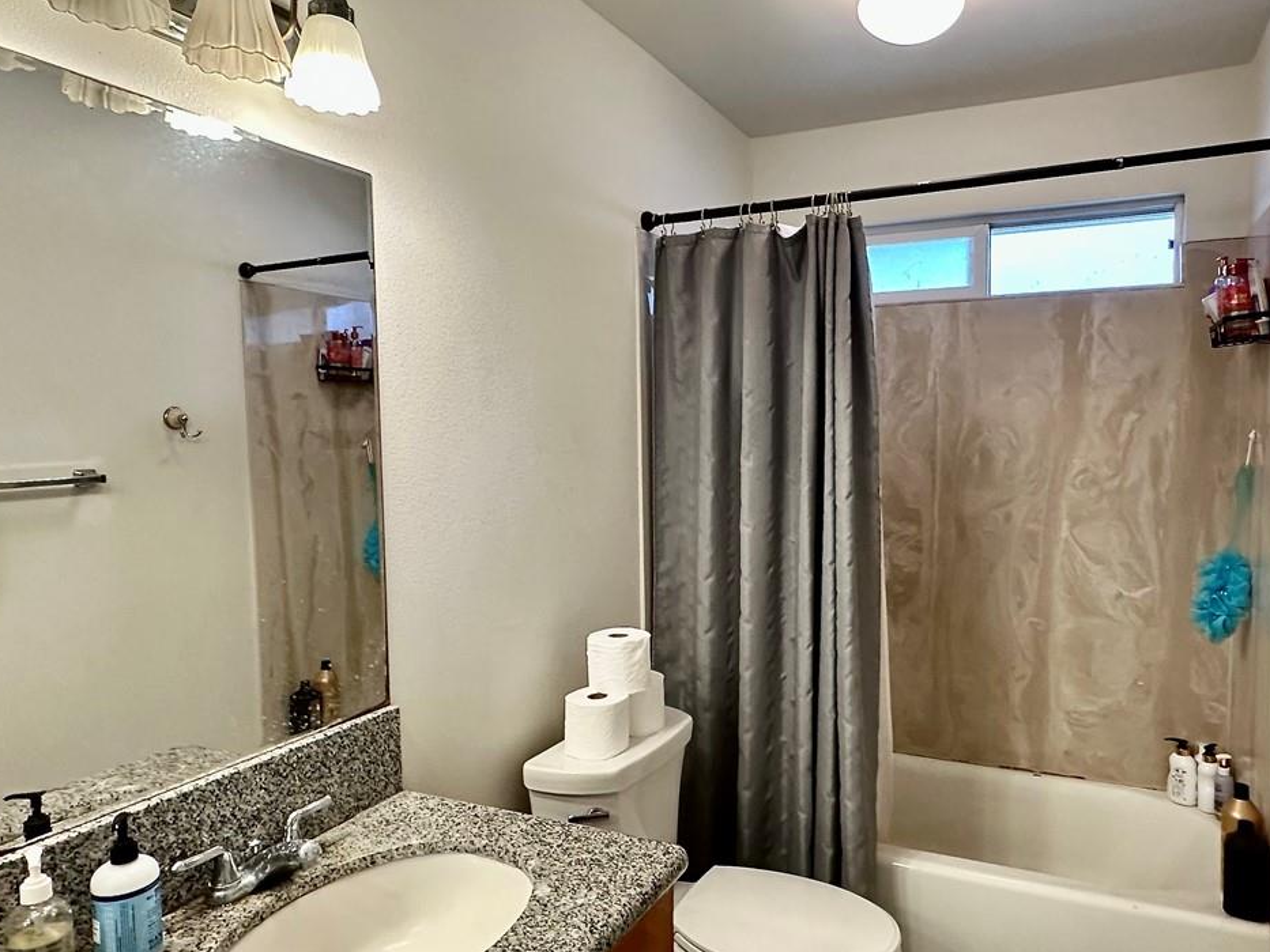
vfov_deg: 56.8
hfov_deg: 71.2
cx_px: 721
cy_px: 487
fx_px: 881
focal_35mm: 24
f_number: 2.2
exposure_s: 1/120
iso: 250
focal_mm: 2.22
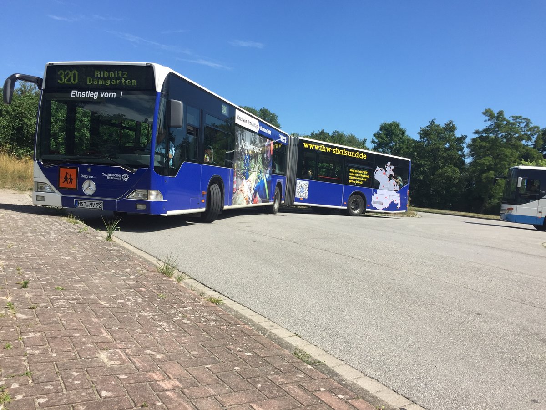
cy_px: 205
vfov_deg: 48.2
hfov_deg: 61.7
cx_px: 273
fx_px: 457
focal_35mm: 29
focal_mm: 4.15
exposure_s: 1/1980
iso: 32
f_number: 2.2
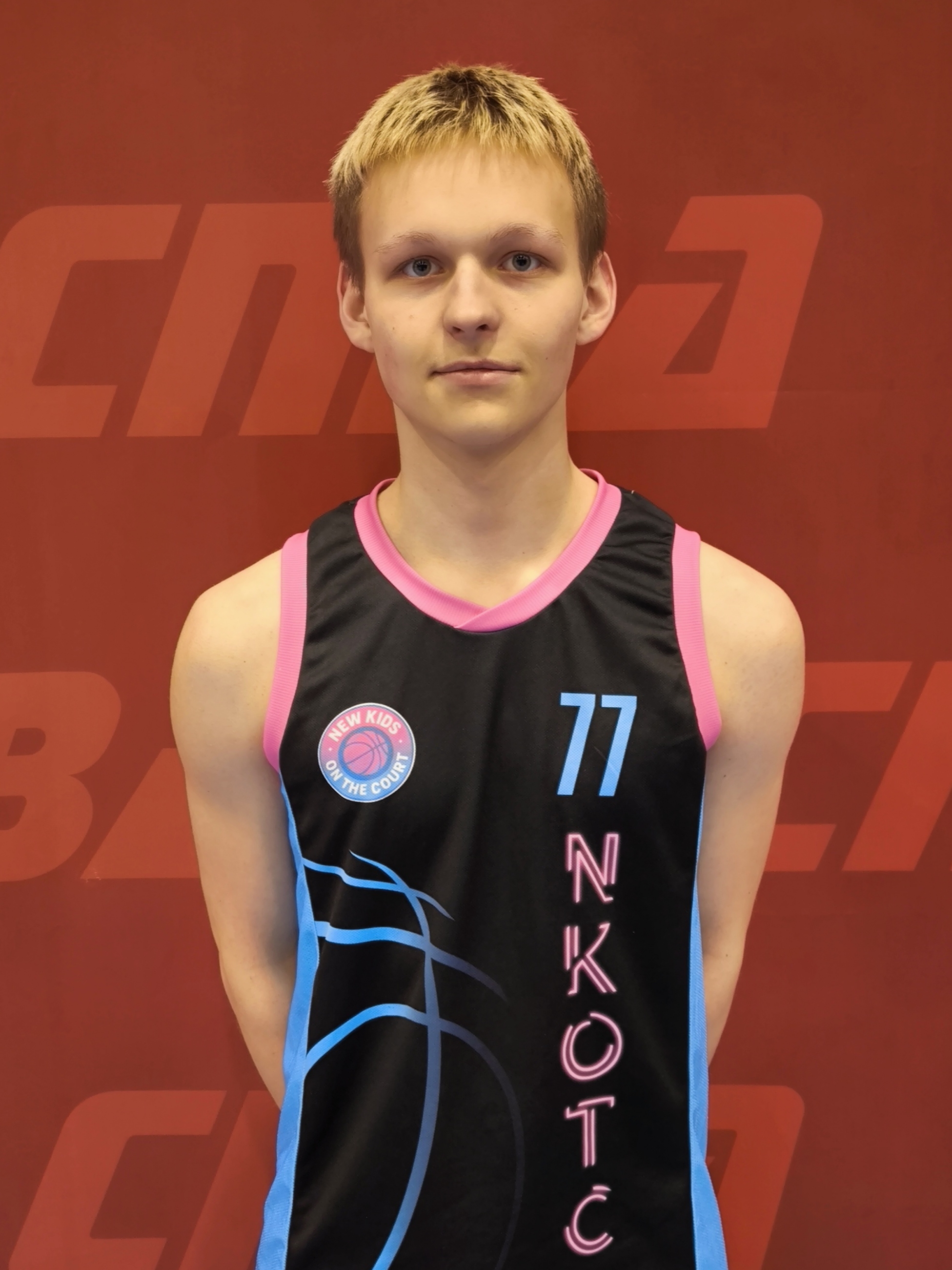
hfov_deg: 48.2
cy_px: 635
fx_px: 1064
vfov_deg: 61.7
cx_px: 476
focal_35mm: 29
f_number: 1.9
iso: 200
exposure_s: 1/50
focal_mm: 6.92
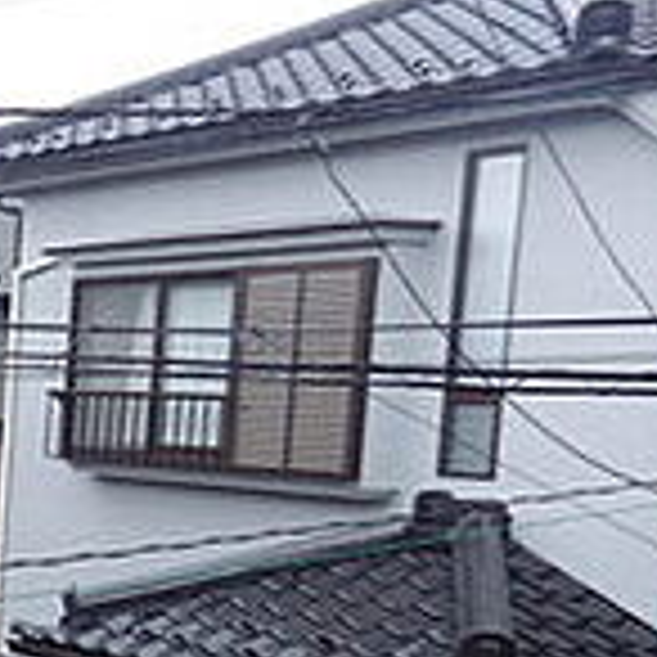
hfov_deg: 17.0
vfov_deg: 21.2
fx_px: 1718
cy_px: 598
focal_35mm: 80
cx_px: -590
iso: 100
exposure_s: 1/100
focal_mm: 4
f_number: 3.1
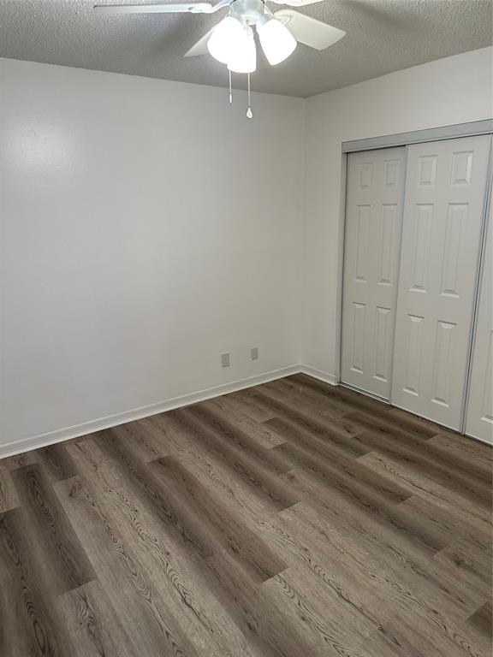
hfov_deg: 56.8
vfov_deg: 71.6
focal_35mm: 24
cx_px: 246
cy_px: 328
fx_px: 456
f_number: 1.78
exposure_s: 1/120
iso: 200
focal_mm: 6.86
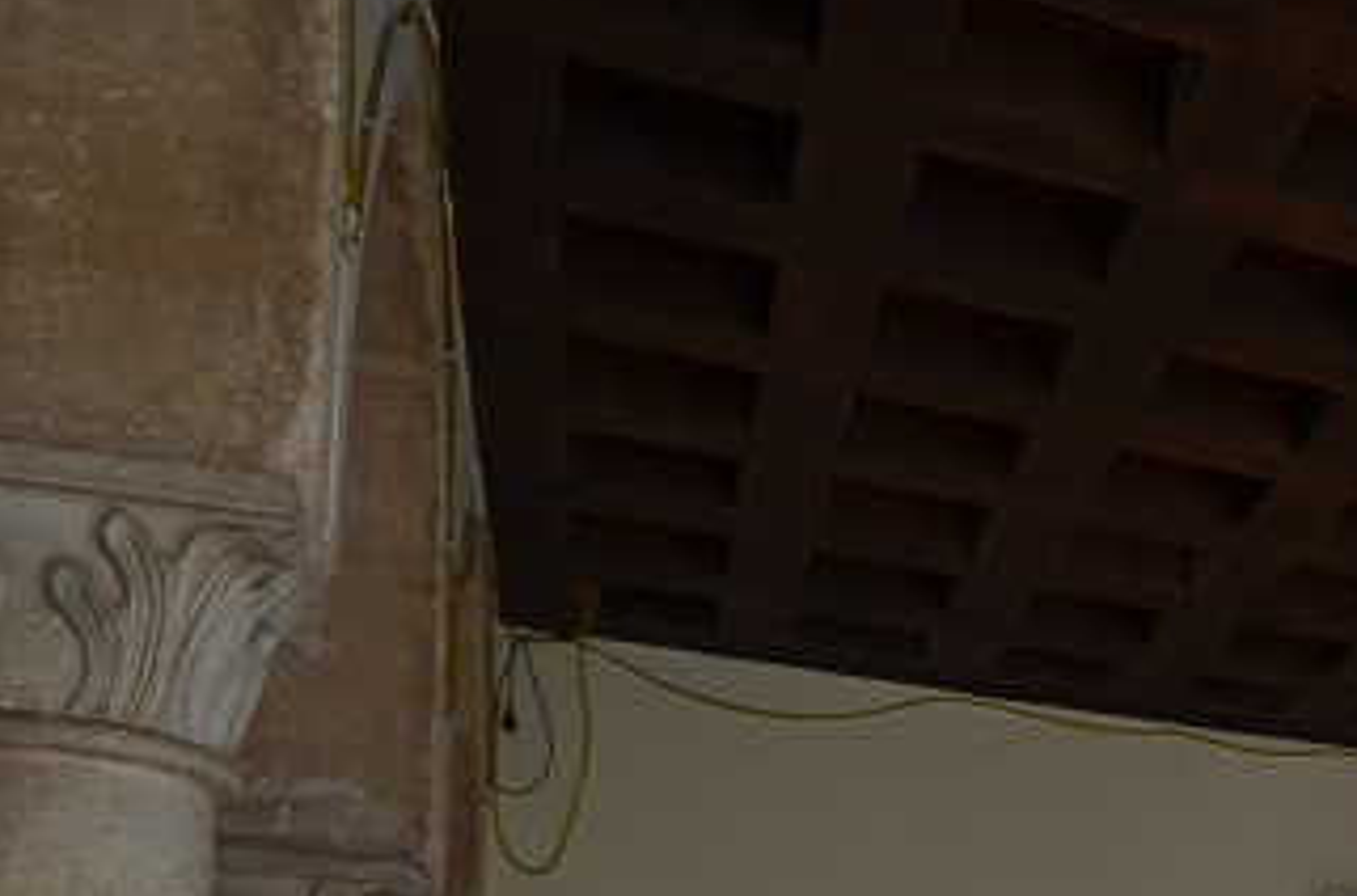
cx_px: 1900
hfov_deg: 27.6
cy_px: 1160
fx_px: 2105
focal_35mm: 56
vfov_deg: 21.7
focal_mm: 12
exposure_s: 1/40
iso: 125
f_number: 4
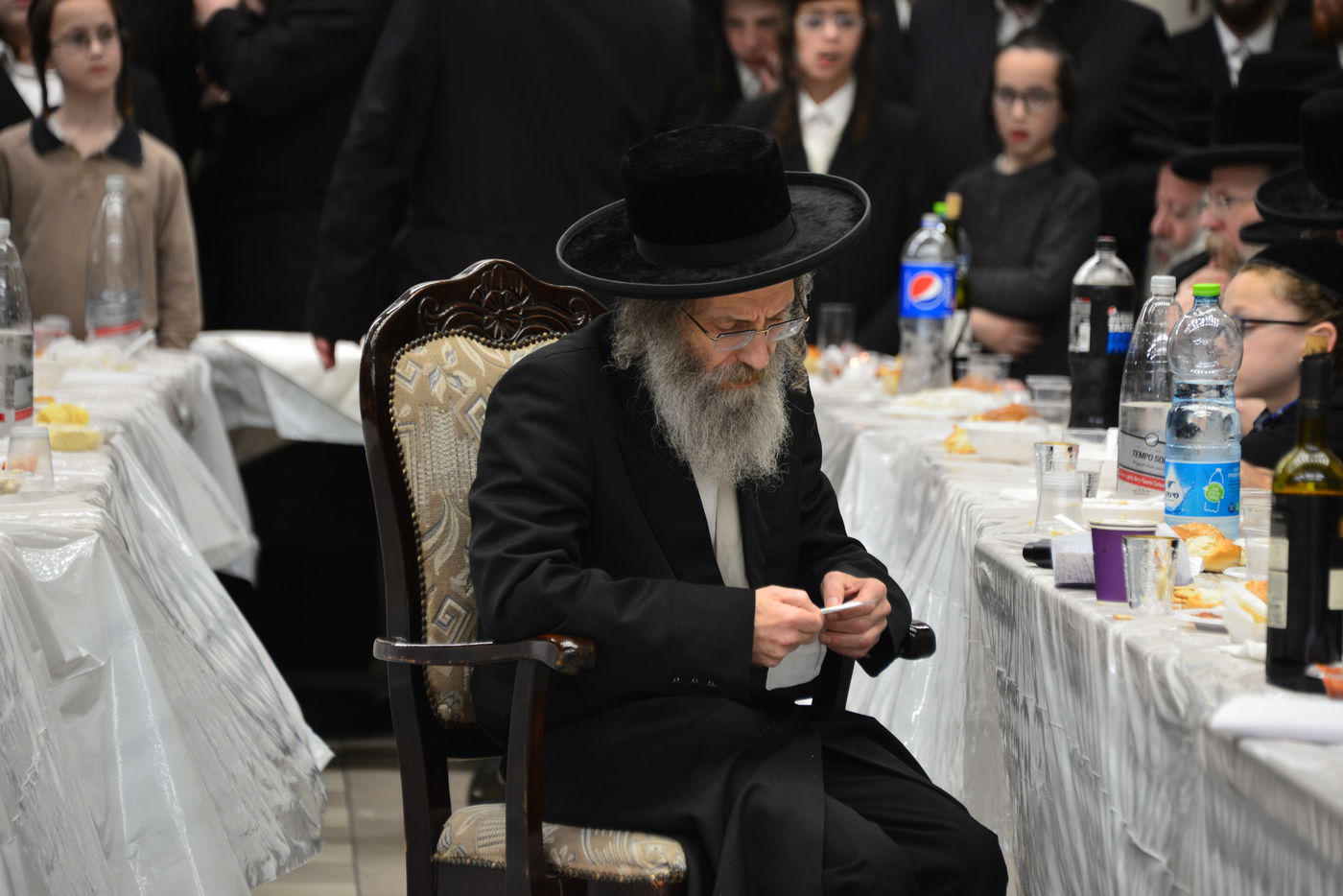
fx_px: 8581
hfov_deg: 8.9
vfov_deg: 6.0
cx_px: 672
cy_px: 448
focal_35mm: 230
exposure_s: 1/100
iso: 1000
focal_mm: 230
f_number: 5.6
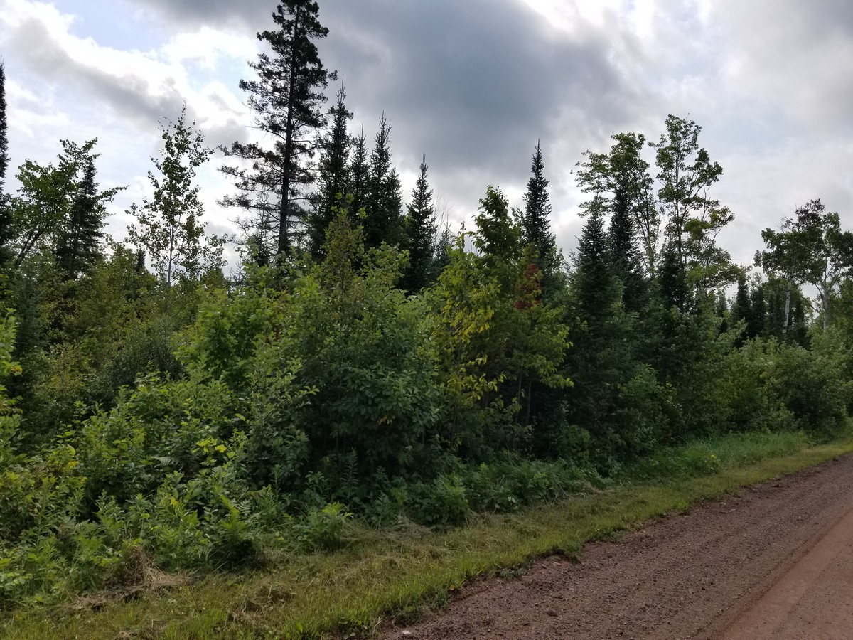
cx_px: 426
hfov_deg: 67.3
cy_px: 320
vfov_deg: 53.1
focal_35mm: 26
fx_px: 641
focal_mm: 4.25
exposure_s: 1/4272
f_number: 1.7
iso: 50
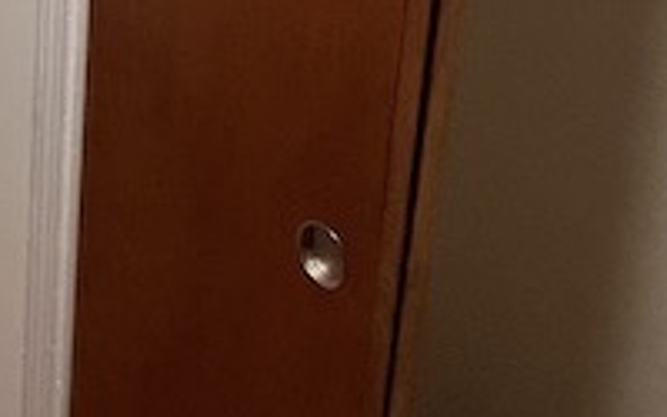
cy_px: -180
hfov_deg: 33.9
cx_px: 10
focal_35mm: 55
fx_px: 1000
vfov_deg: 20.6
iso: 400
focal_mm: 1.57
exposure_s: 1/60
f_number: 1.8
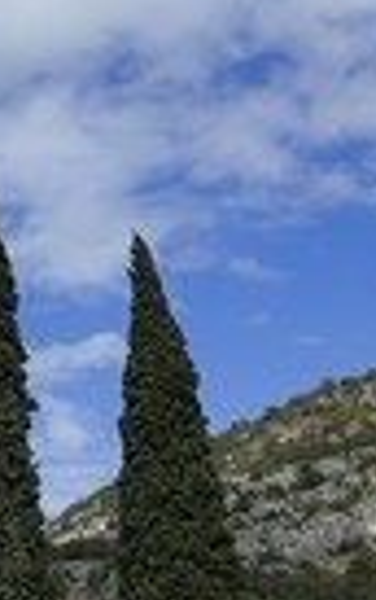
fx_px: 1634
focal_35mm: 100
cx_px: -428
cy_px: 556
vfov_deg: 20.3
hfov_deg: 11.5
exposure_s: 1/250
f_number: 13
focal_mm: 32
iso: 200
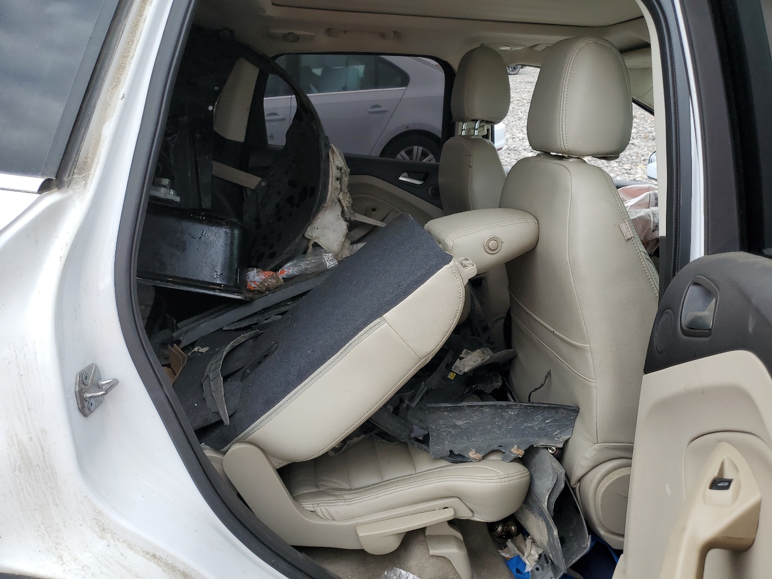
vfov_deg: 53.1
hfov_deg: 67.3
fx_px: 580
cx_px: 386
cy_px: 290
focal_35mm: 26
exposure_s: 1/476
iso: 50
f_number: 1.5
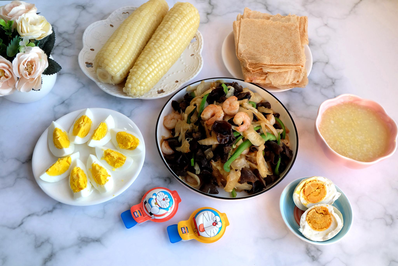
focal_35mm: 36
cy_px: 133
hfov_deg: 53.1
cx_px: 199
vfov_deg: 36.9
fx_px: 398
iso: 400
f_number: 4.2
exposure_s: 1/30
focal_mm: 24.3
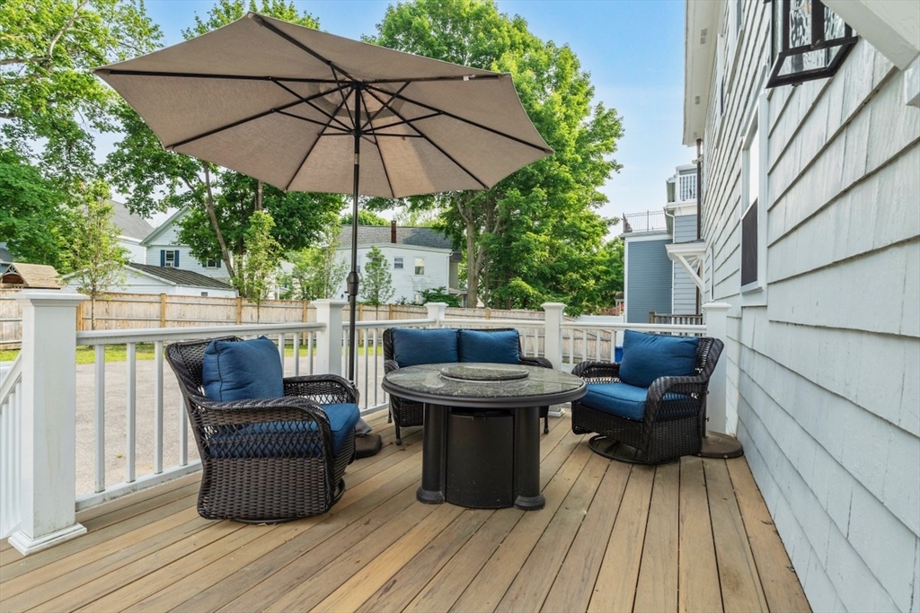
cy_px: 306
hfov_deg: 96.7
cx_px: 460
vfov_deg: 73.8
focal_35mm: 16
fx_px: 409
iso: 320
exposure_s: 1/60
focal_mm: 16
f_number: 11
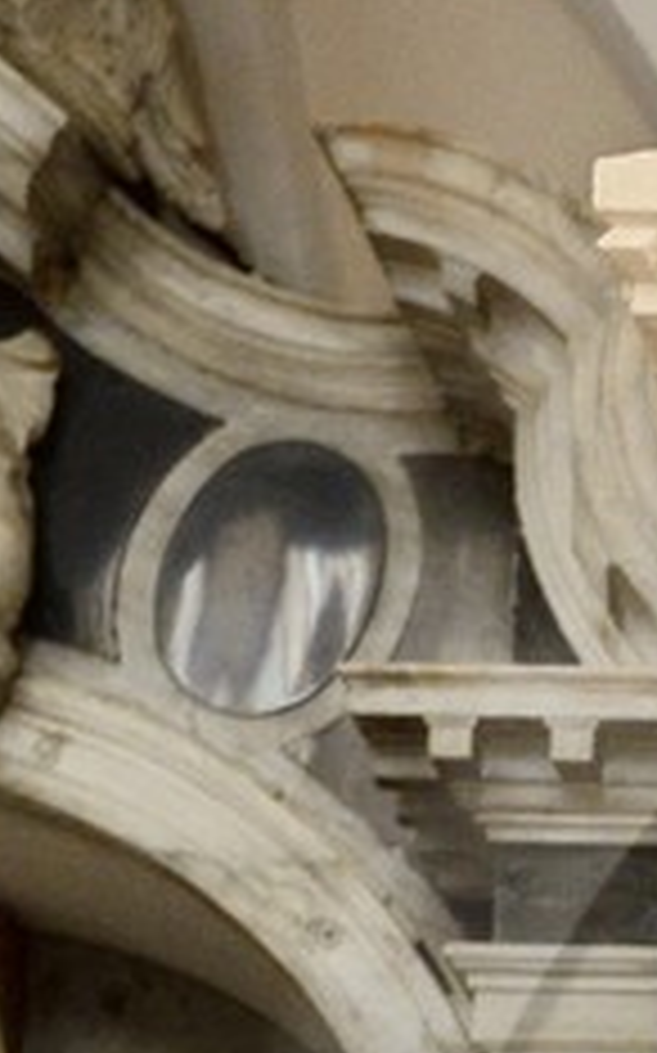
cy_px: 1832
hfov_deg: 5.2
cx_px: 1966
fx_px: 6798
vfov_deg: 8.5
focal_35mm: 237
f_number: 2.8
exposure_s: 1/50
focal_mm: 34
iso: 1600
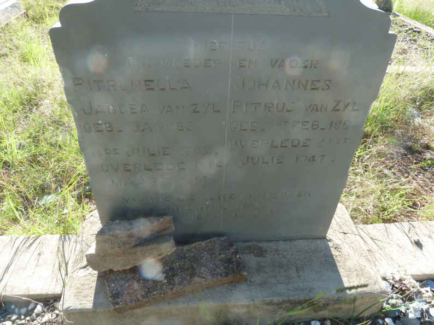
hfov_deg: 69.4
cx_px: 217
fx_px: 313
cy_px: 162
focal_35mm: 25
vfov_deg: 54.9
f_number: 6.3
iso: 80
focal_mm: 4.1
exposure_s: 1/40
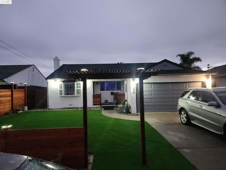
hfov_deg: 73.9
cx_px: 113
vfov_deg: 58.9
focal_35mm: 23
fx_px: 150
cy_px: 85
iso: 640
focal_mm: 5.4
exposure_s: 1/24
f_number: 1.8
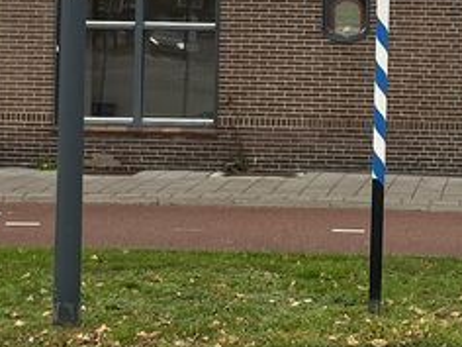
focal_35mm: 113
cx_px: 421
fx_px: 1508
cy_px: -14
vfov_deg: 12.9
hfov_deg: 17.2
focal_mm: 5.1
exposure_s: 1/305
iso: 50
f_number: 1.6
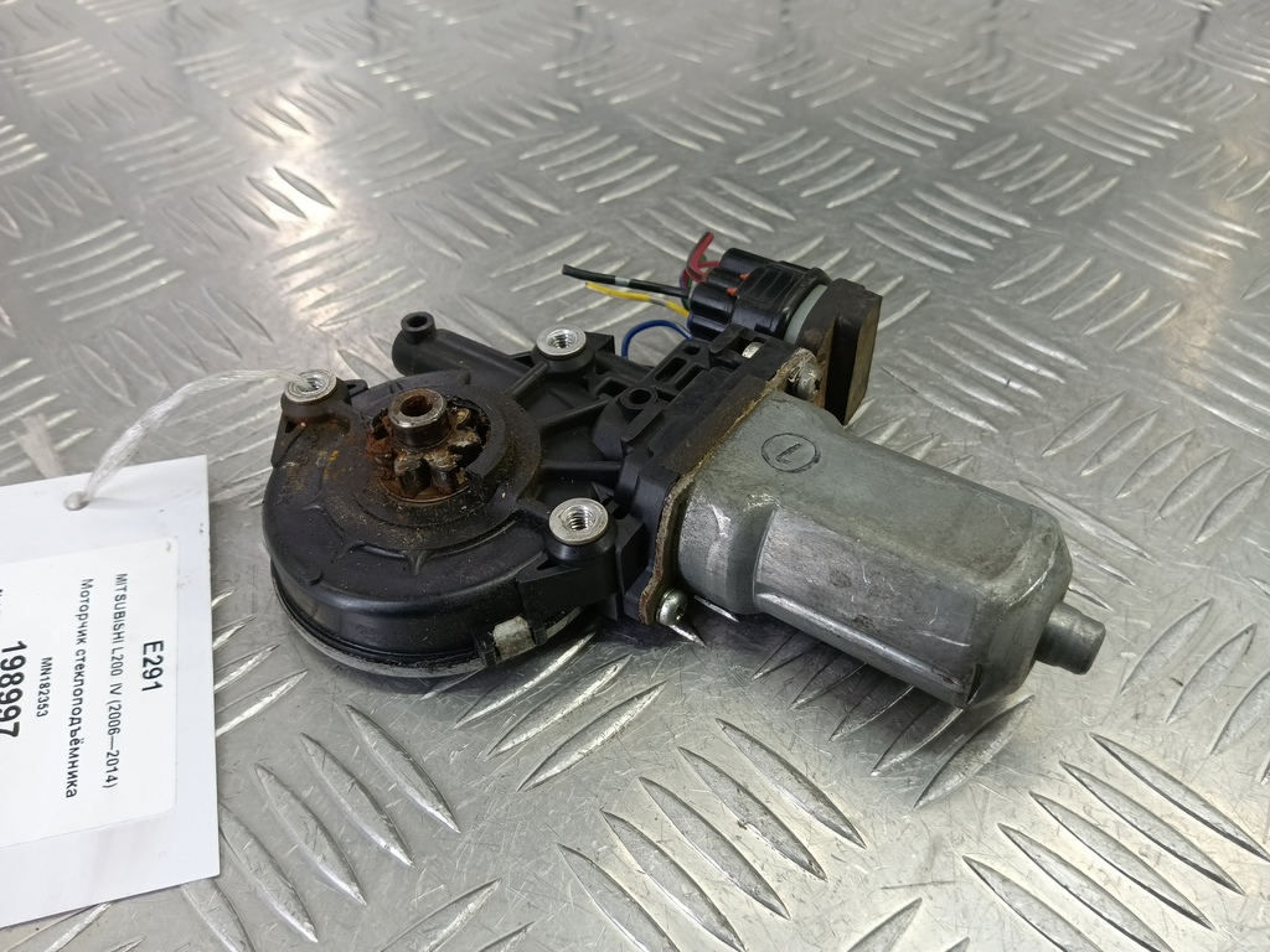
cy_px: 476
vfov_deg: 58.9
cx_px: 635
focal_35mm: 23
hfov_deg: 73.9
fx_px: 844
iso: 135
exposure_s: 1/50
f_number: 1.6
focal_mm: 4.11
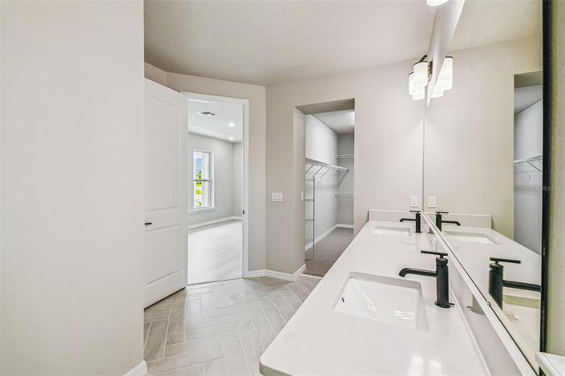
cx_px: 282
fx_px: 235
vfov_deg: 77.2
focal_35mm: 15
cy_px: 188
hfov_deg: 100.4
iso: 100
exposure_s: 1/25
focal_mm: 10
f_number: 7.1
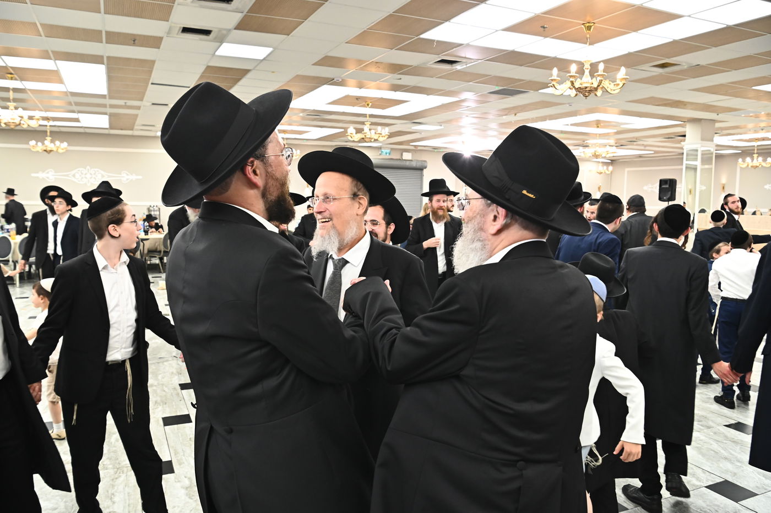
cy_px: 256
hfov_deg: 63.7
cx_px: 386
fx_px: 621
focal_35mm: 29
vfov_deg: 44.9
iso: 3200
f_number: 6.3
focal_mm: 29
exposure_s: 1/200
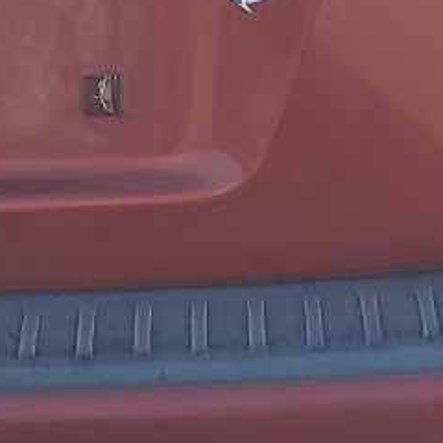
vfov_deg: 11.2
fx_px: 2215
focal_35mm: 153
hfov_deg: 11.3
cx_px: 35
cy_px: -98
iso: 50
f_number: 1.5
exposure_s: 1/1667
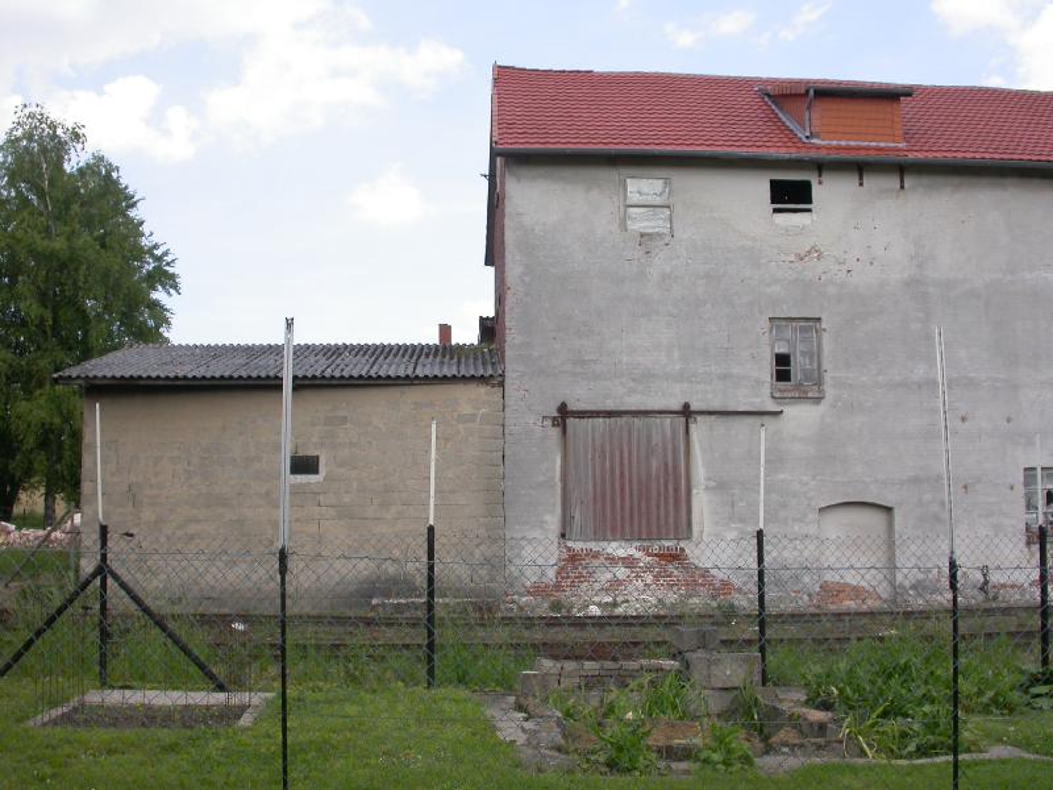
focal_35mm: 38
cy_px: 395
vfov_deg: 37.7
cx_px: 526
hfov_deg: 49.0
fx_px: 1156
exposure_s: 1/344
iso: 100
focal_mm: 7.85
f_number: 5.3
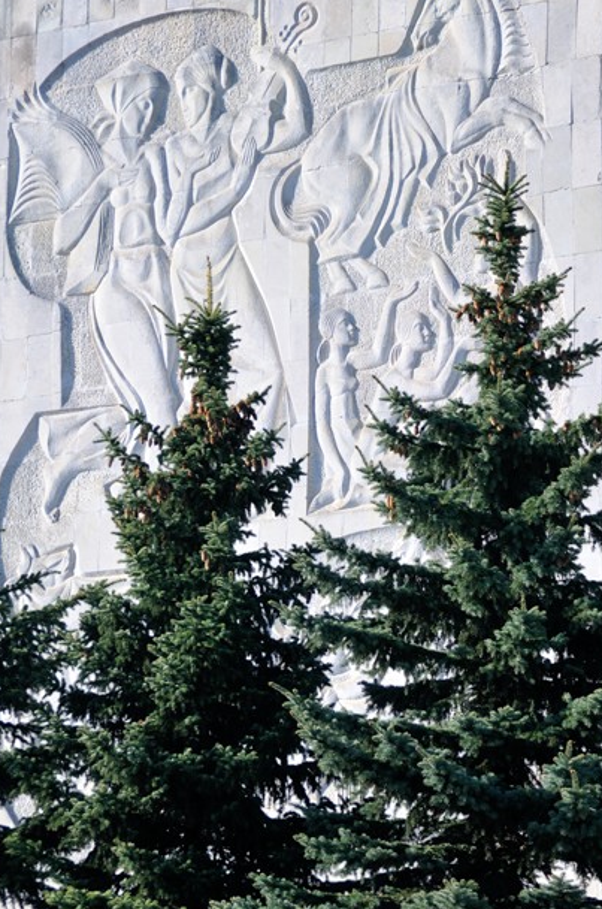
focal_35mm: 200
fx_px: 5036
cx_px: 298
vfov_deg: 10.3
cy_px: 446
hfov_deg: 6.8
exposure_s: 1/320
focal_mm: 90
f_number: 6.3
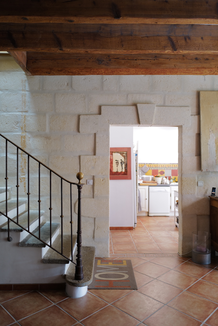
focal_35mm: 28
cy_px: 163
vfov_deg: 65.5
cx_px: 109
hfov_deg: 46.4
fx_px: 254
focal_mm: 28
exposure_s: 1/50
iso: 400
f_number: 1.7
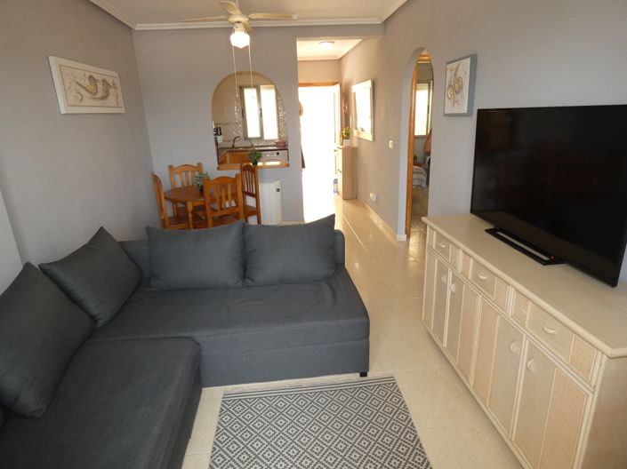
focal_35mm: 20
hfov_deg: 81.8
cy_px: 234
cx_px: 314
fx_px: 362
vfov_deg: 65.9
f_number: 2.8
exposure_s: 1/60
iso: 200
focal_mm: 3.6
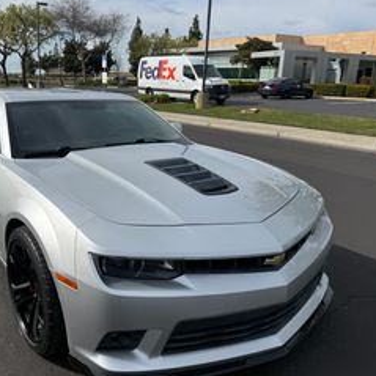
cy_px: 187
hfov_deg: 50.3
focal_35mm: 32
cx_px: 127
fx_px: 393
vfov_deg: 51.1
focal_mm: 6.76
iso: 125
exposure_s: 1/9091
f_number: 1.78
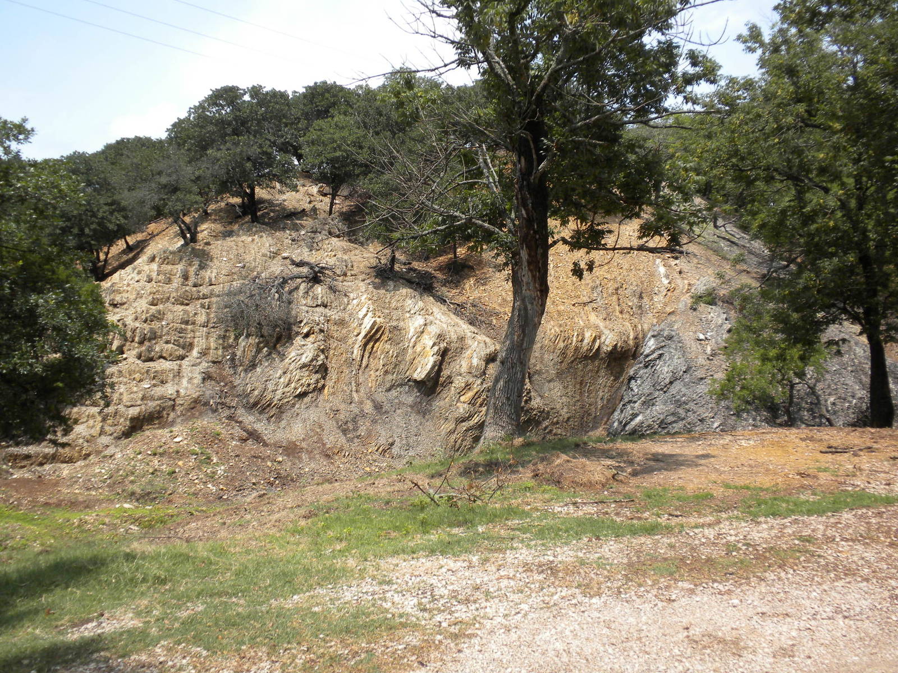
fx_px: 960
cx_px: 449
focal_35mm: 37
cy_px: 336
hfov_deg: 50.1
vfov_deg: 38.7
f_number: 3.5
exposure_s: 1/608
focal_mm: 6.6
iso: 64
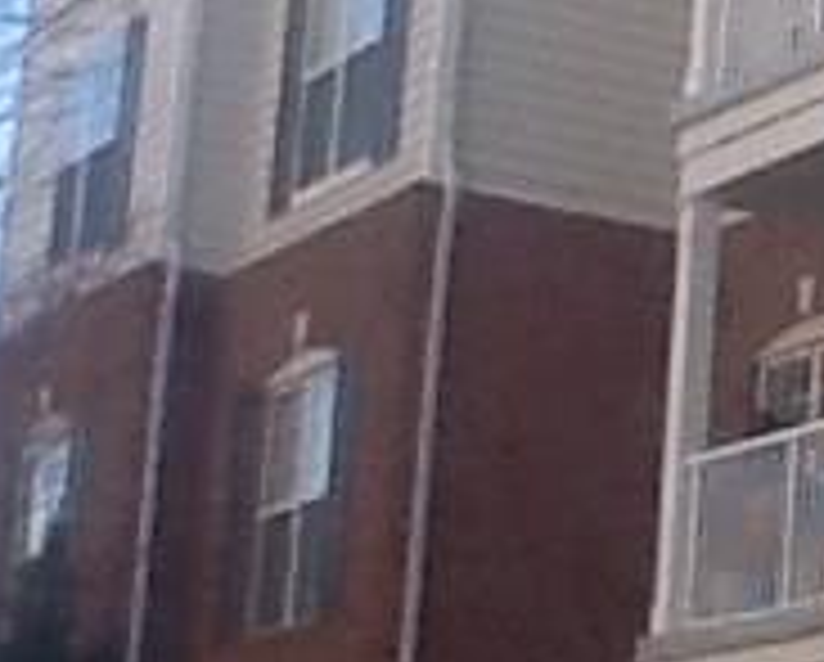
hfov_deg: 8.5
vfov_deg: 6.9
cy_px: 68
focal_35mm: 225
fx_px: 5496
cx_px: 1031
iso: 40
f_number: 2.4
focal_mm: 2.03
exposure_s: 1/505
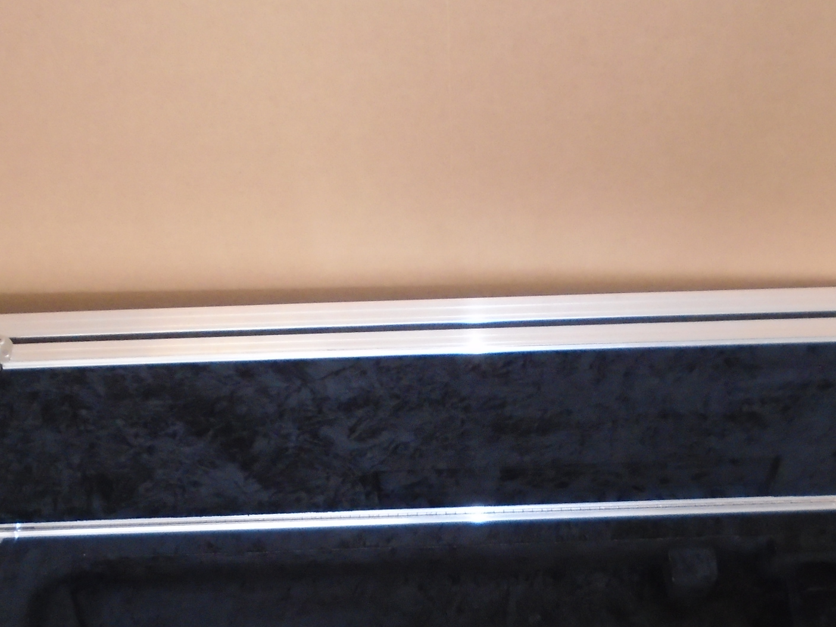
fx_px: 1159
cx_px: 470
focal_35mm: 48
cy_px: 539
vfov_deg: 29.3
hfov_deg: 39.6
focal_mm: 4.6
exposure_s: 1/30
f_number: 3.2
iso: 400
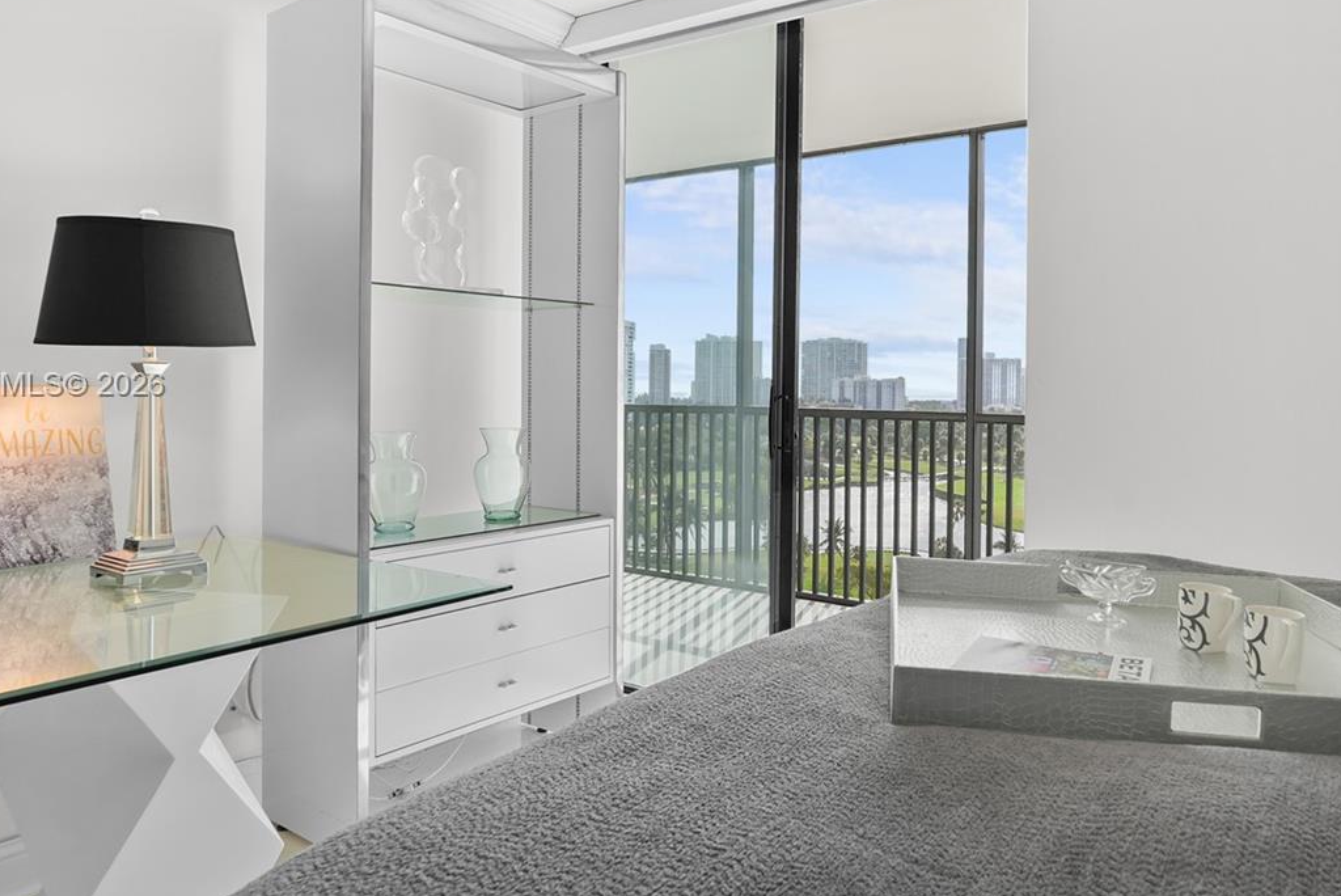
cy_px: 386
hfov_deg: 70.7
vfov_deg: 51.2
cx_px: 804
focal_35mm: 25
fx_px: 932
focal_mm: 16
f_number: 7.1
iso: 320
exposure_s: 1/80
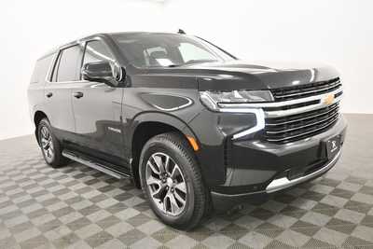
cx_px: 186
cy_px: 124
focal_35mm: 28
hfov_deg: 65.5
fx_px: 290
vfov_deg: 46.4
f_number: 5.6
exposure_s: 1/125
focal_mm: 19
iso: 2000
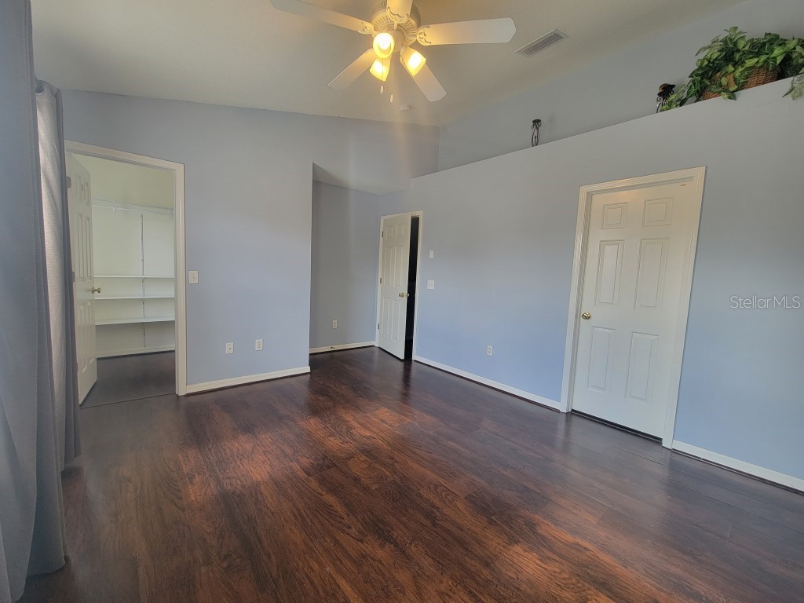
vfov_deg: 89.9
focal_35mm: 13
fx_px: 302
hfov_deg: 106.2
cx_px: 402
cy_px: 302
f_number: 2.2
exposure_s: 1/60
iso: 100
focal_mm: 2.2
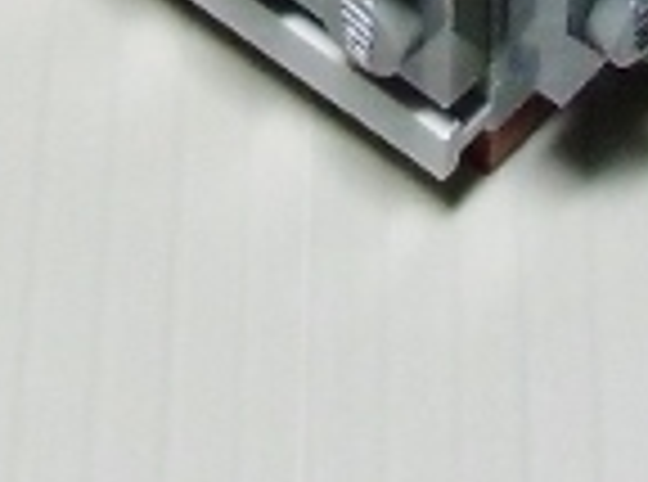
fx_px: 2668
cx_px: 268
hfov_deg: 13.8
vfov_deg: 9.3
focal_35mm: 143
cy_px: -658
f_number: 3.5
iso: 200
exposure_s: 1/25
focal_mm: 5.4
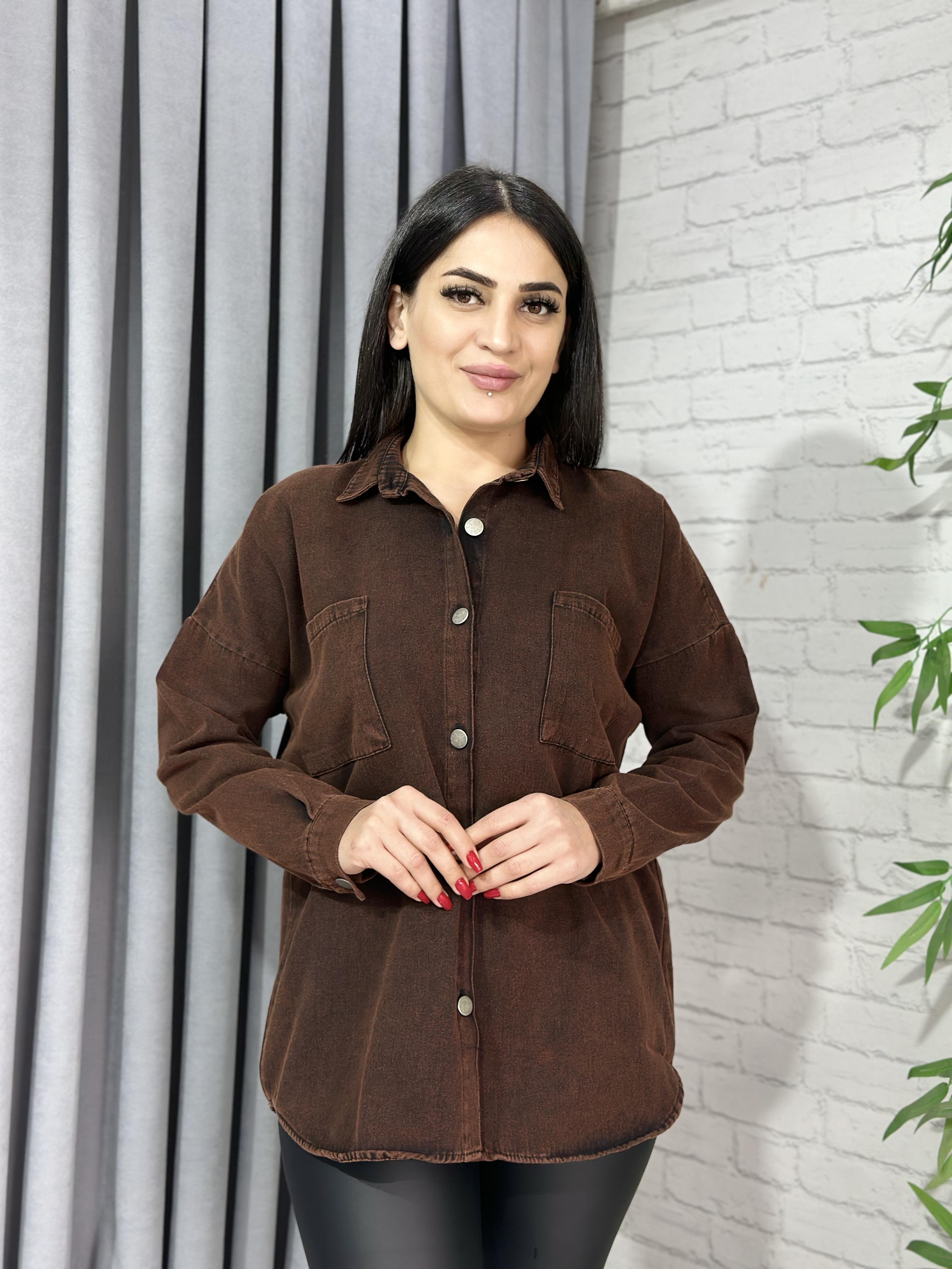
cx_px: 476
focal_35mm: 48
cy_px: 634
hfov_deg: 30.3
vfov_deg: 39.7
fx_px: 1760
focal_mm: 6.86
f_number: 1.78
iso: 100
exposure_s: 1/100
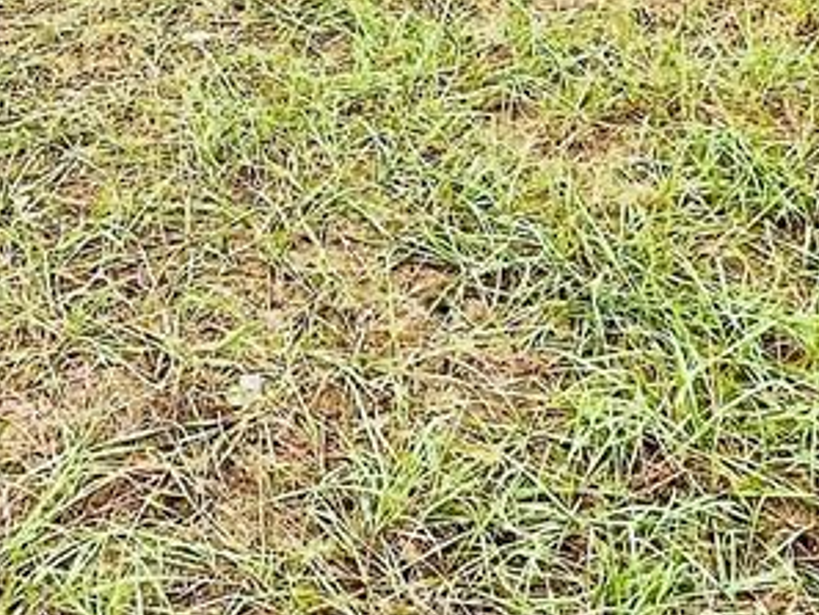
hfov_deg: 27.7
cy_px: -55
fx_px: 1657
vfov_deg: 20.1
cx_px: 320
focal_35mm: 70
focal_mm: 1.57
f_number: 1.8
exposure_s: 1/99
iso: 32
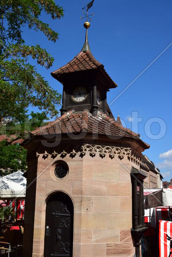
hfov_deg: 34.2
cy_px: 128
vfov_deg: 49.5
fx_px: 279
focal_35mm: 39
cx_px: 86
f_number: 9
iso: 100
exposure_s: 1/250
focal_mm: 26
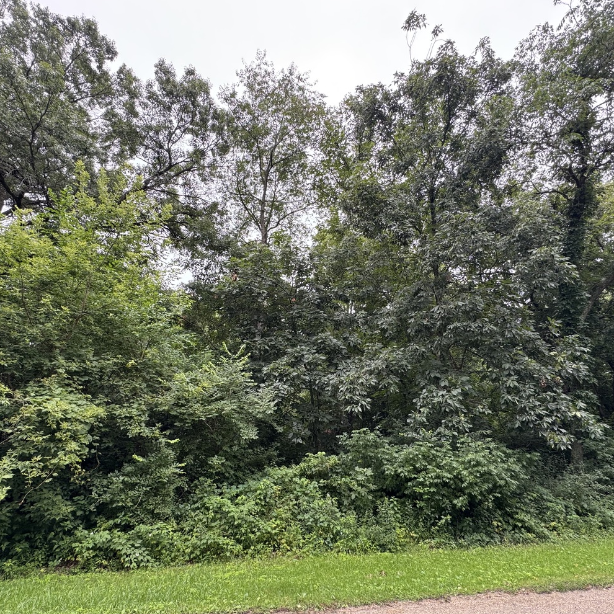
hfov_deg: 80.7
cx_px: 300
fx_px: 361
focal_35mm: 18
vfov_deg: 80.7
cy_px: 323
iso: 40
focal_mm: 2.22
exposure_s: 1/100
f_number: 2.2
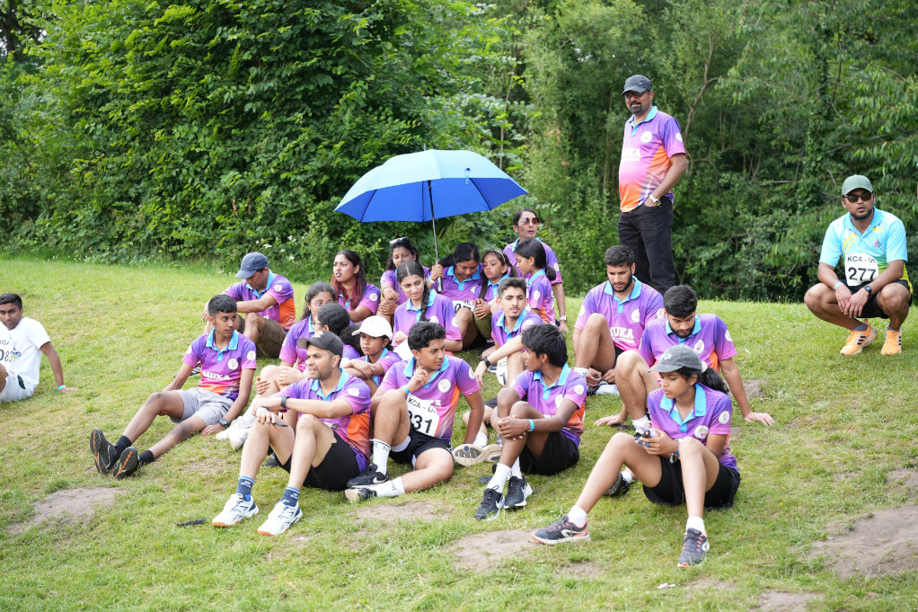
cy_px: 306
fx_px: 1578
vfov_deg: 21.9
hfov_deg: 32.4
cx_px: 459
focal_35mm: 62
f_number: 2.8
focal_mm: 61.9
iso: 250
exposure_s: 1/500
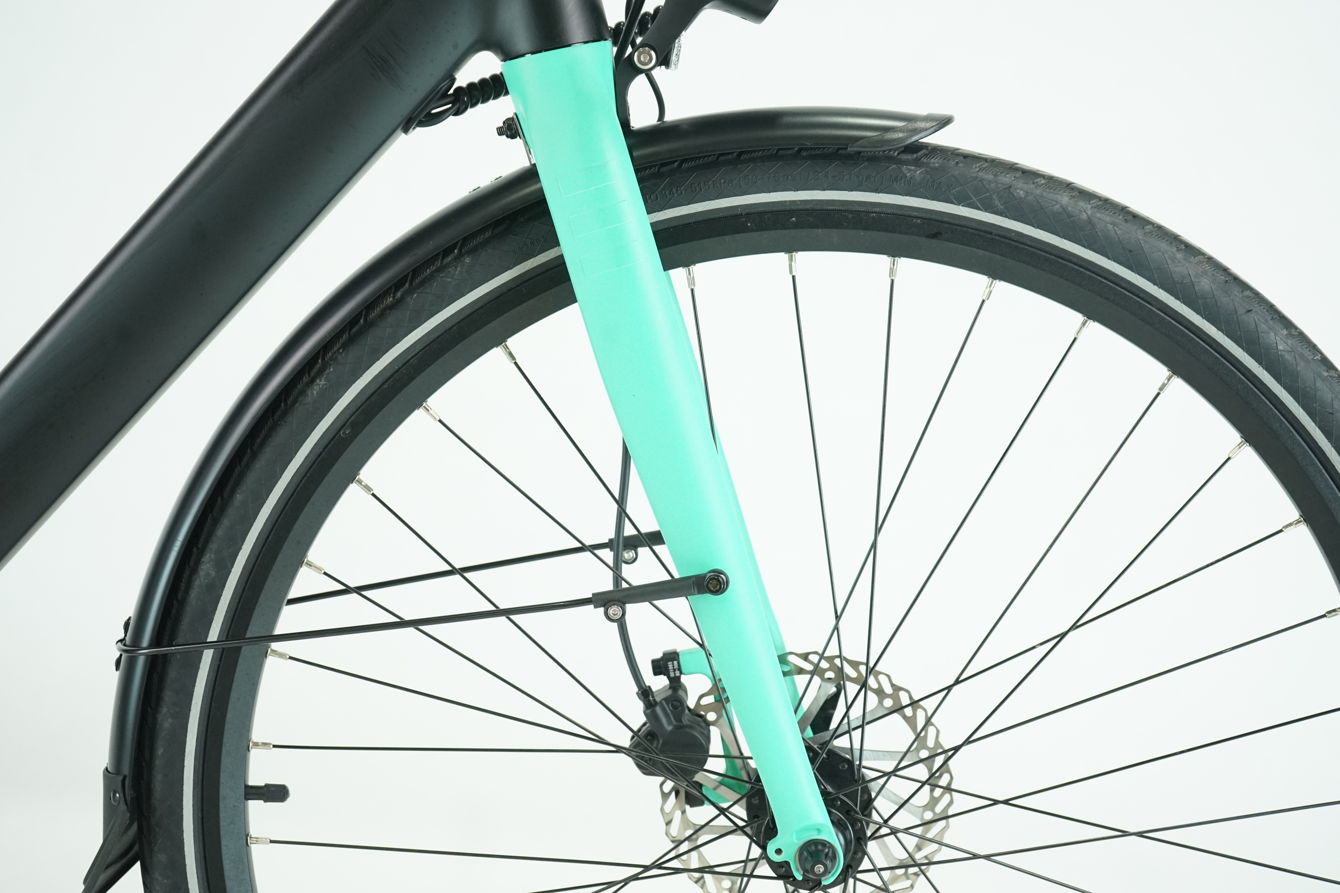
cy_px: 446
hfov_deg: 40.3
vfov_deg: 27.5
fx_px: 1824
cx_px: 670
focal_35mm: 49
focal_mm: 49
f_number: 5.6
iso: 2500
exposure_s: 1/200
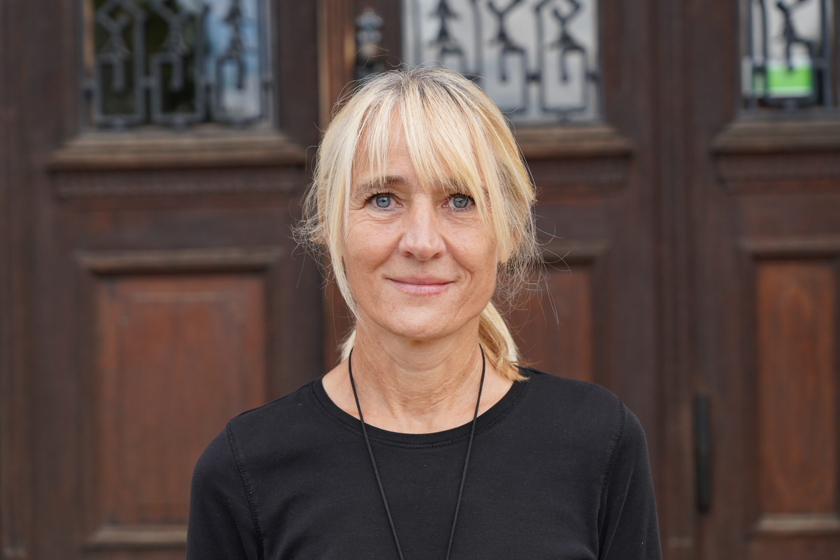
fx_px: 2007
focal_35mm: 86
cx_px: 420
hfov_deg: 23.6
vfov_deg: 15.9
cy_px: 280
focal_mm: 86
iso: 1000
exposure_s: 1/800
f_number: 5.6
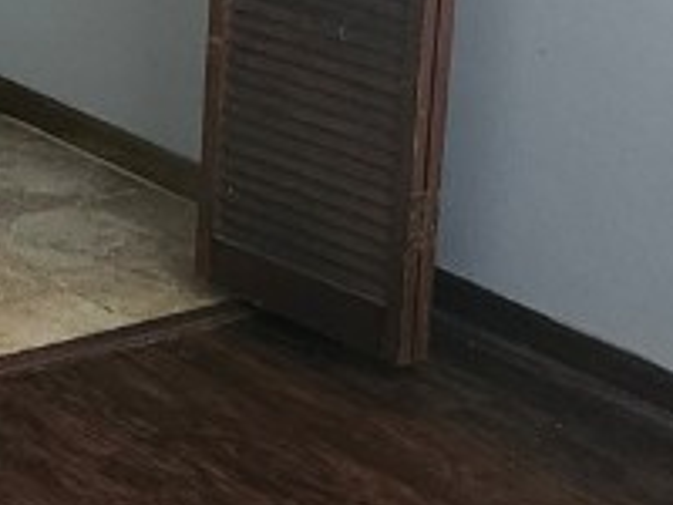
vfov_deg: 12.0
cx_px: -542
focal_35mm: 118
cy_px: -229
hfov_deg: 14.6
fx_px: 2294
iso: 800
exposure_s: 1/60
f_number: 1.8
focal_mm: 5.54
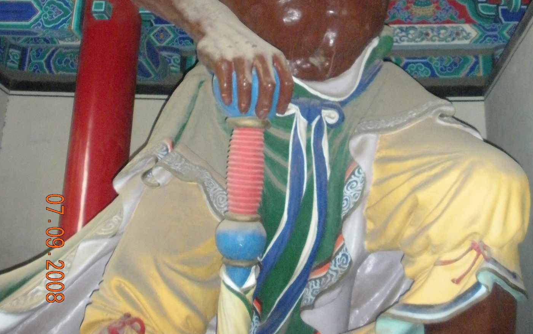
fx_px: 741
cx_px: 266
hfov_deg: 39.6
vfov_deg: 24.1
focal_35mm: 51
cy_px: -10
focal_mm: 6.3
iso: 800
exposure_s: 1/60
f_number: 3.5
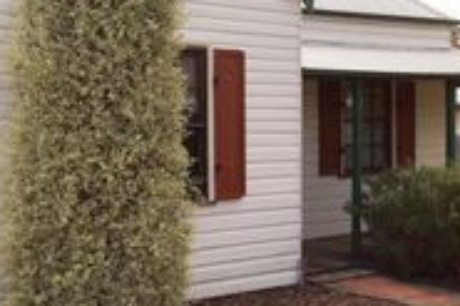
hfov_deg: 31.9
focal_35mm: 61
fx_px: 779
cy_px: 118
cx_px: 80
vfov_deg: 22.2
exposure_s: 1/200
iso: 100
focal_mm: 16
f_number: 7.1
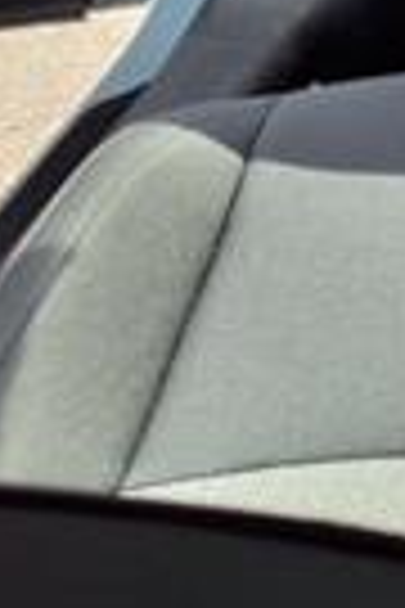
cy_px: -216
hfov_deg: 8.3
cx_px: 1323
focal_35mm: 133
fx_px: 2244
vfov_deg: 14.7
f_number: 1.9
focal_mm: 3.58
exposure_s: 1/278
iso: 40
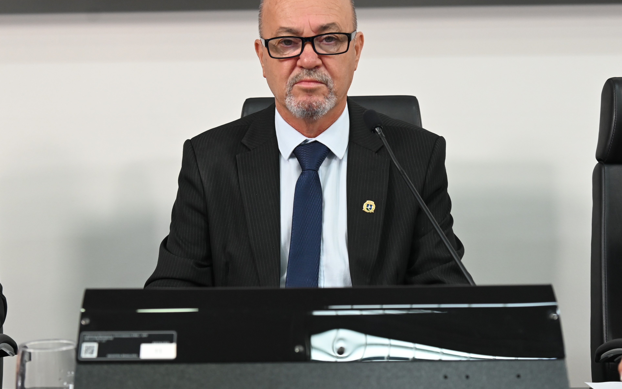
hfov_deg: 38.2
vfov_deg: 24.3
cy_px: 247
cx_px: 288
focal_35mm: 53
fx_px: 898
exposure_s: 1/125
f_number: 4.8
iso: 1400
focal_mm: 33
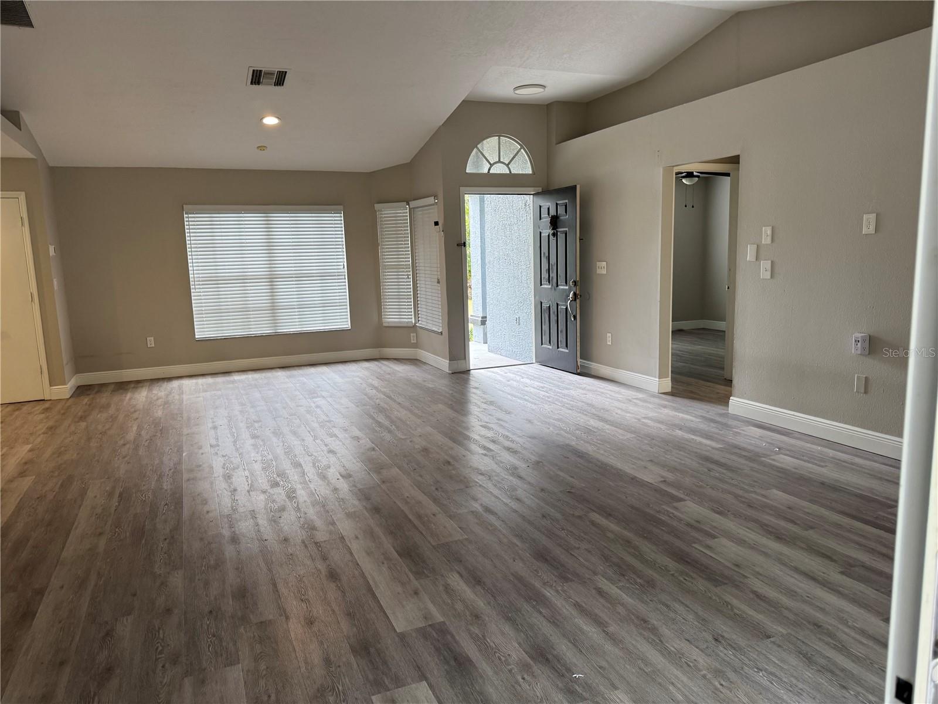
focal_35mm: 24
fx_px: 650
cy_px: 352
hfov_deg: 71.6
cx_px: 469
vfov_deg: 56.8
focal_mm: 6.76
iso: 160
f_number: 1.78
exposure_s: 1/120
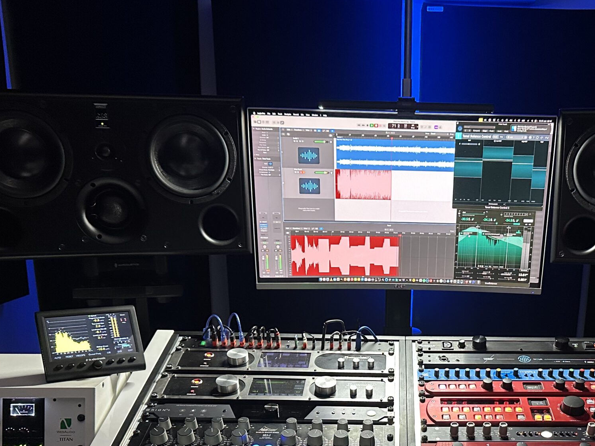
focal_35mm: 41
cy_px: 360
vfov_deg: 34.0
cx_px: 407
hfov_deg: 44.9
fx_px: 705
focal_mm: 6.86
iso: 500
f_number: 1.78
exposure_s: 1/52
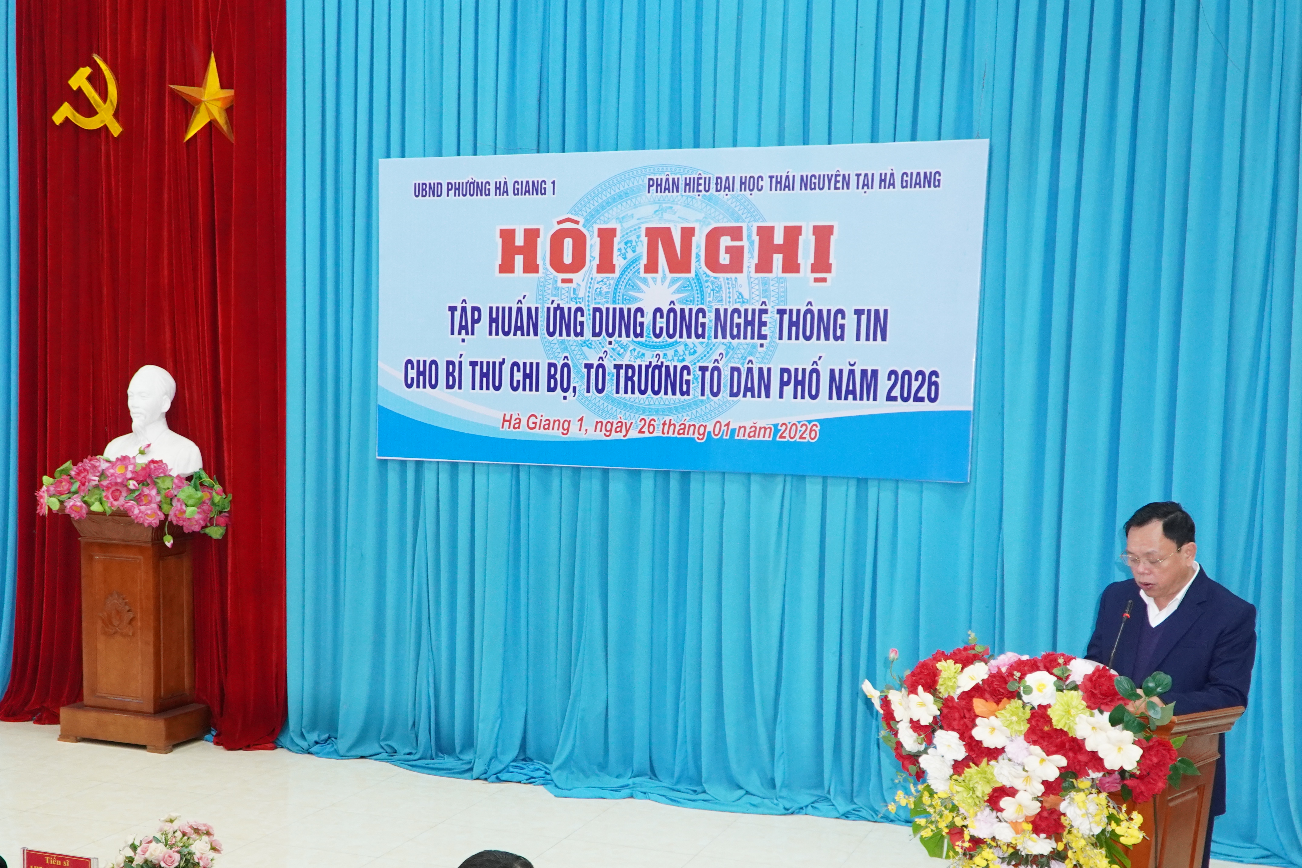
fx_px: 1519
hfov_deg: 46.3
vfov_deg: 31.6
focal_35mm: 42
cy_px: 596
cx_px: 555
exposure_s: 1/160
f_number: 4
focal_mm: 20
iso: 1600
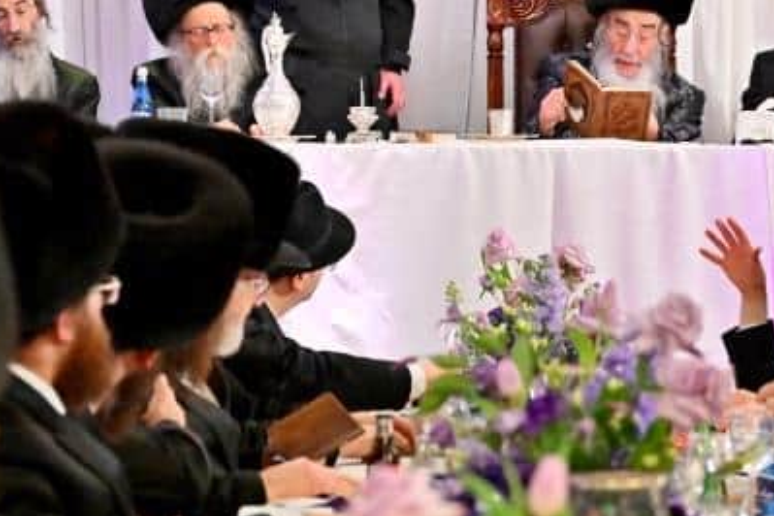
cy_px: 9
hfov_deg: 11.3
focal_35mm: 182
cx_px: 456
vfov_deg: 7.5
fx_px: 3913
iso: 2500
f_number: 4
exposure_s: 1/250
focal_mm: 71
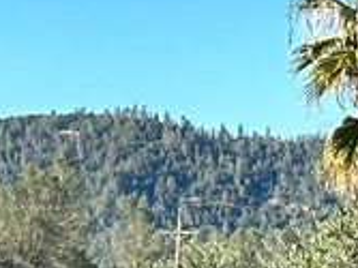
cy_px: 482
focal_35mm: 294
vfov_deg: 5.0
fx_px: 3038
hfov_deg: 6.5
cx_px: -349
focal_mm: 6.86
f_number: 1.78
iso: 64
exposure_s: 1/1258
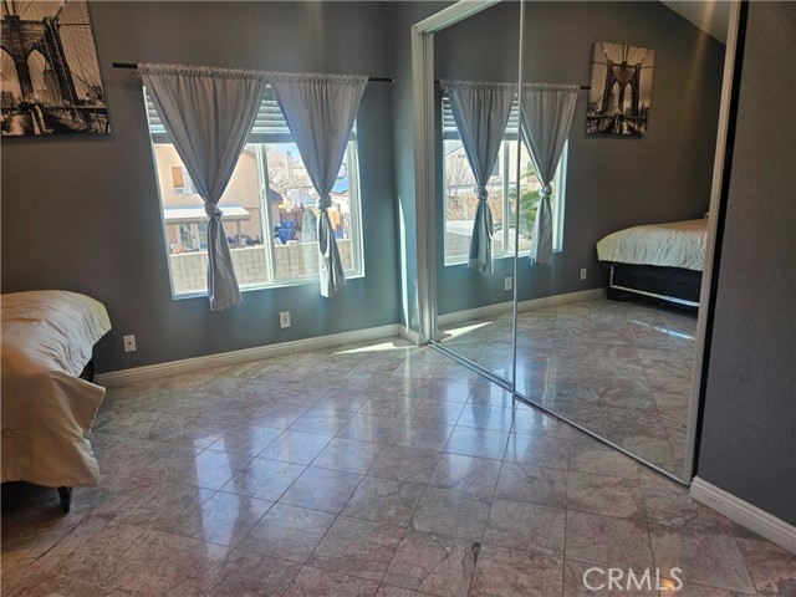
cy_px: 298
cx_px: 398
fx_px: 529
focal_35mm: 23
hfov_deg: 73.9
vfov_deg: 58.9
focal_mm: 5.4
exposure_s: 1/120
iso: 32
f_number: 1.8
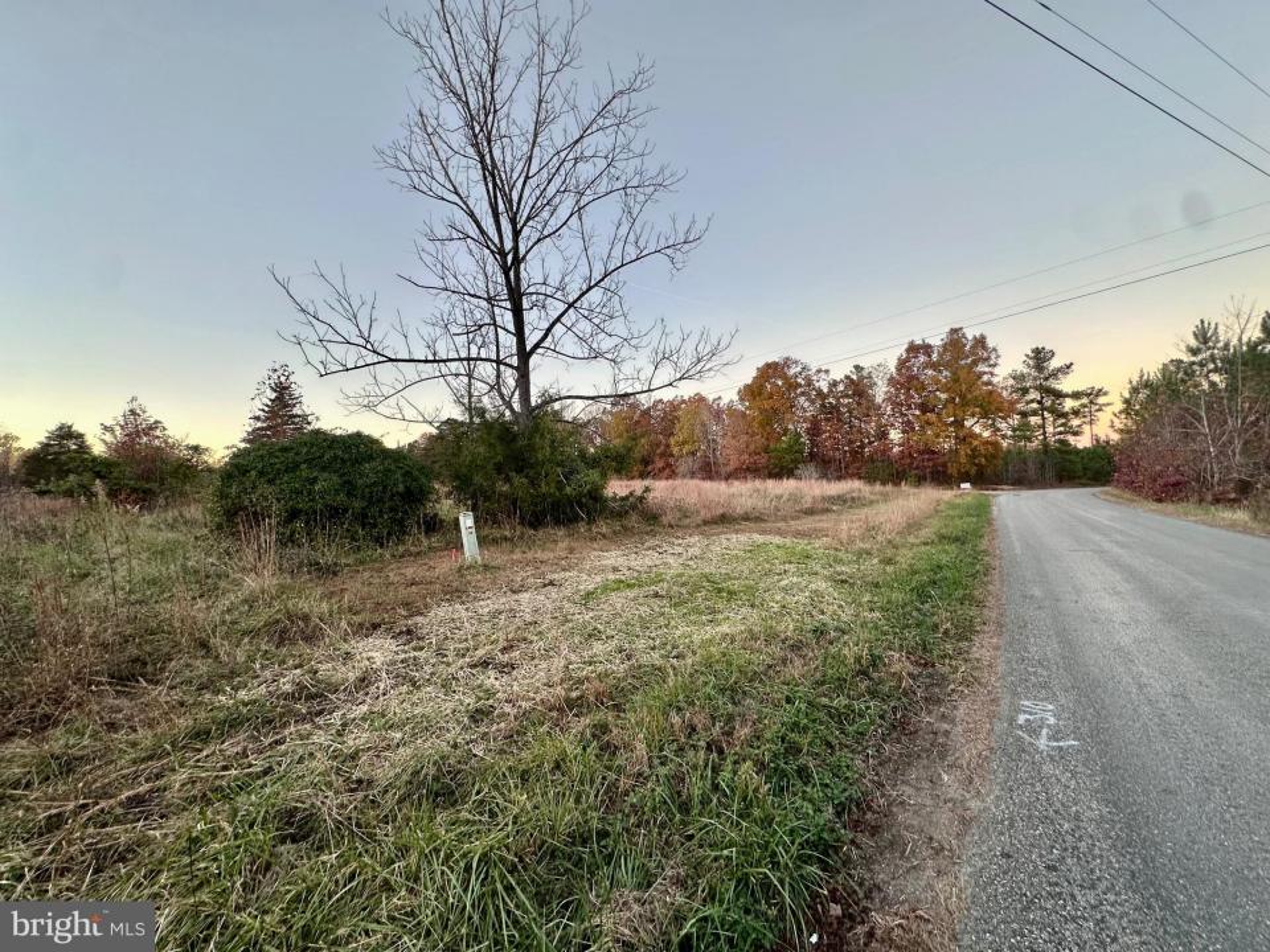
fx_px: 514
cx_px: 635
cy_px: 476
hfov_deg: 102.1
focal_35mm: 14
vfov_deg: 85.7
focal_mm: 2.22
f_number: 2.2
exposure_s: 1/99
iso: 50
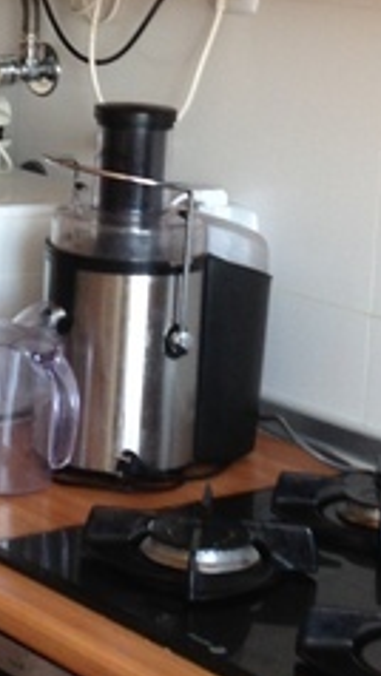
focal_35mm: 116
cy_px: 37
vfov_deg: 18.1
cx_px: 136
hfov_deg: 10.4
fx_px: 2082
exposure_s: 1/20
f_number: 2.4
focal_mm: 4.12
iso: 64
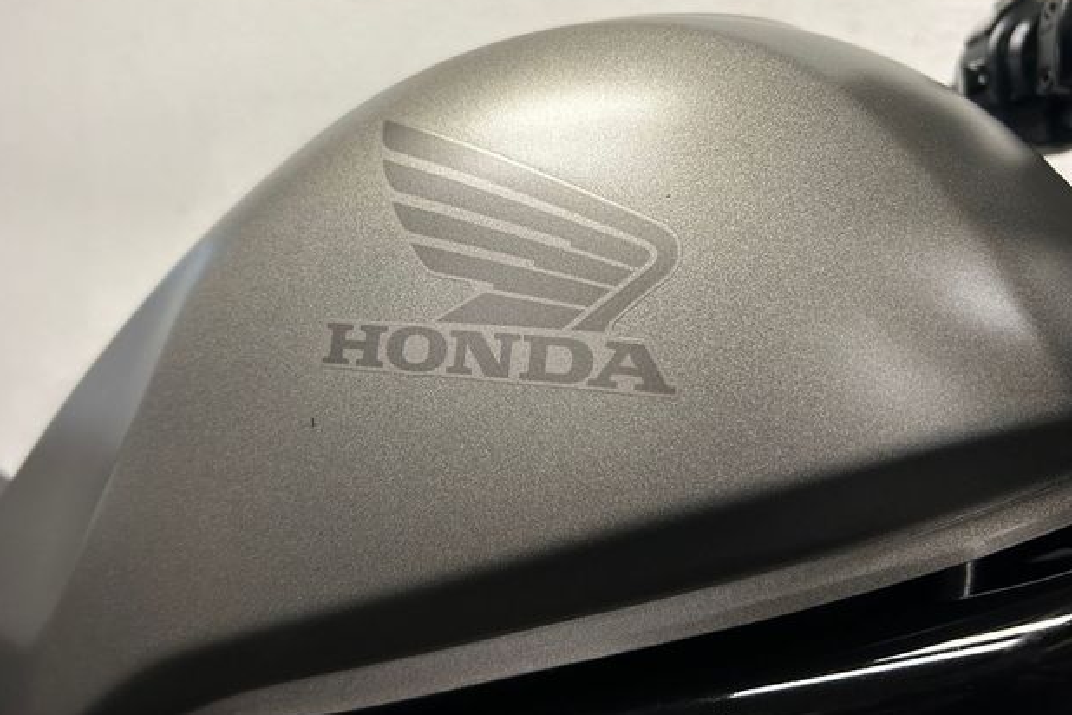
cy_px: 307
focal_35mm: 28
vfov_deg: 46.3
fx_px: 834
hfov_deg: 65.5
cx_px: 519
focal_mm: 5.7
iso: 125
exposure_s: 1/100
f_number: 1.5
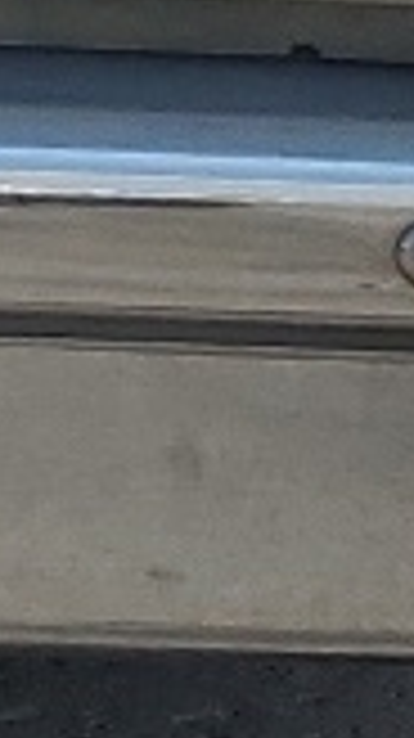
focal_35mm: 277
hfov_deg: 4.3
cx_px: -554
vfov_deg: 7.7
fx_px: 5417
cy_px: -256
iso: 50
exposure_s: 1/3333
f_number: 1.5
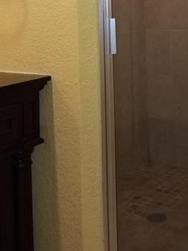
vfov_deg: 29.0
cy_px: 22
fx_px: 463
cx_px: 141
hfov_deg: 22.7
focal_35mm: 64
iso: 125
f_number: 1.7
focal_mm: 4.2
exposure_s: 1/60
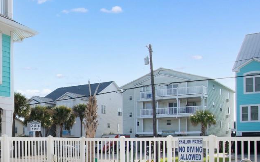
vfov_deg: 26.7
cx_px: 23
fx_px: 333
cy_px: 138
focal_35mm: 47
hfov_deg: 39.4
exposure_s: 1/200
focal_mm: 12
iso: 100
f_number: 7.1
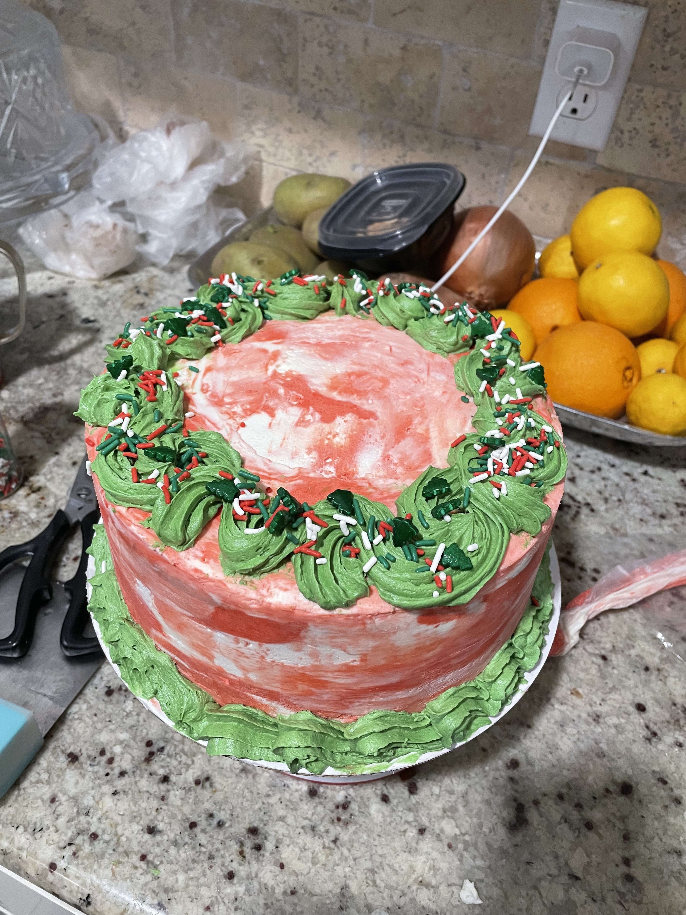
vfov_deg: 67.3
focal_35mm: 26
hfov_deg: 53.1
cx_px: 343
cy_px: 458
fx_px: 687
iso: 250
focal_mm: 4.2
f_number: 1.6
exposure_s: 1/60
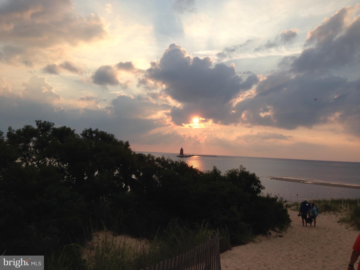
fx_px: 343
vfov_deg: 42.9
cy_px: 135
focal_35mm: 33
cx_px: 180
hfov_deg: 55.4
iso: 50
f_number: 2.4
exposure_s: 1/1205
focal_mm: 4.12
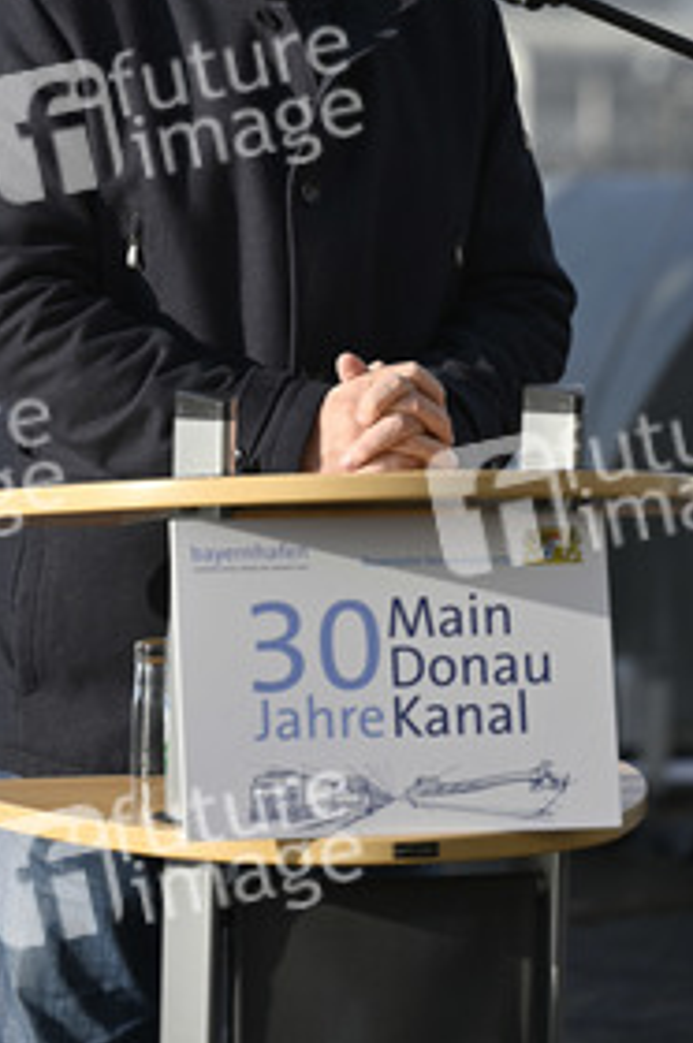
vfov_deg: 13.1
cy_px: 302
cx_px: 279
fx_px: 4544
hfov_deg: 8.7
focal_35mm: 157
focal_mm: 110
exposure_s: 1/1600
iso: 64
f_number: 2.8
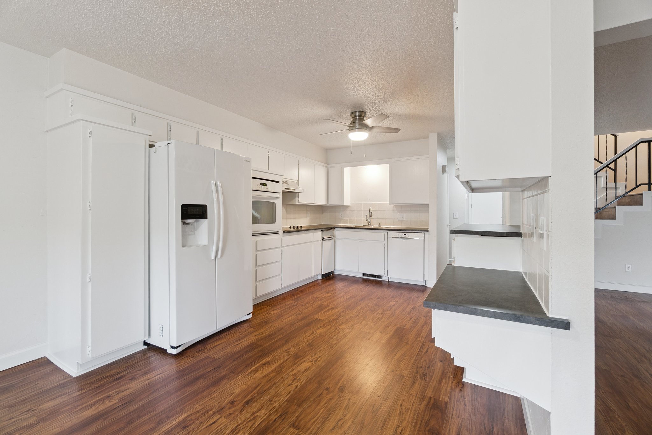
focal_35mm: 15
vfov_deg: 77.3
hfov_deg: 100.4
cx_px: 326
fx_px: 272
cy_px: 218
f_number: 6.3
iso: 200
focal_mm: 10
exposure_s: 1/20
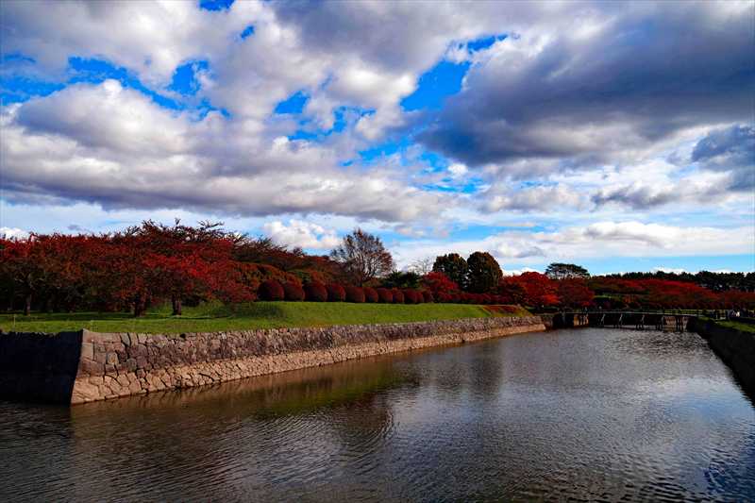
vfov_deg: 47.9
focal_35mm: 27
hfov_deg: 67.4
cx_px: 378
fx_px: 566
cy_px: 252
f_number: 8
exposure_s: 1/250
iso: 100
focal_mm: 27
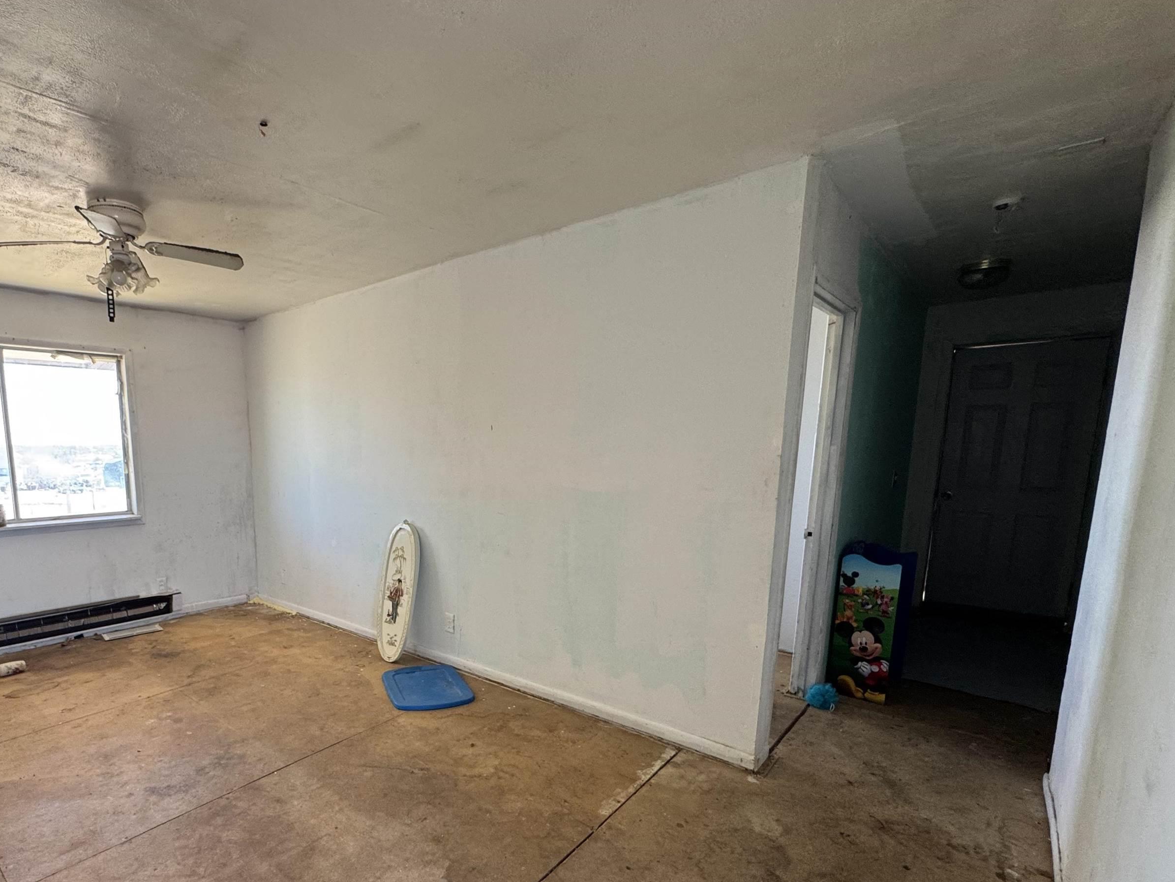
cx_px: 429
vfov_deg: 70.7
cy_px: 539
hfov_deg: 85.8
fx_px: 611
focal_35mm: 18
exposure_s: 1/99
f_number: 2.2
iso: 160
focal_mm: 2.22
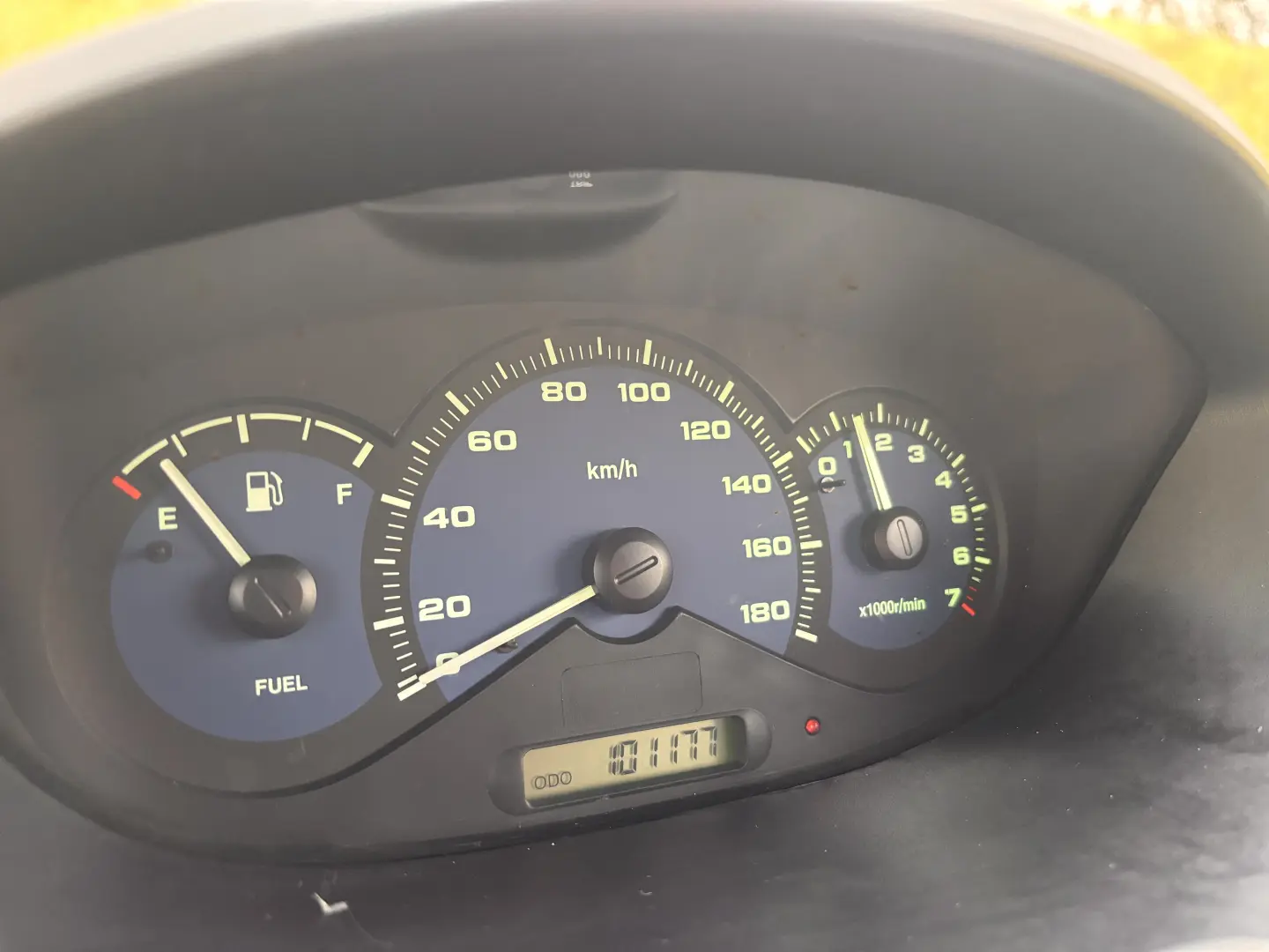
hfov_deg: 67.3
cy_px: 476
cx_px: 634
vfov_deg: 53.1
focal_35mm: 26
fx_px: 953
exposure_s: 1/60
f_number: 1.6
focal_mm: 5.96
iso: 500
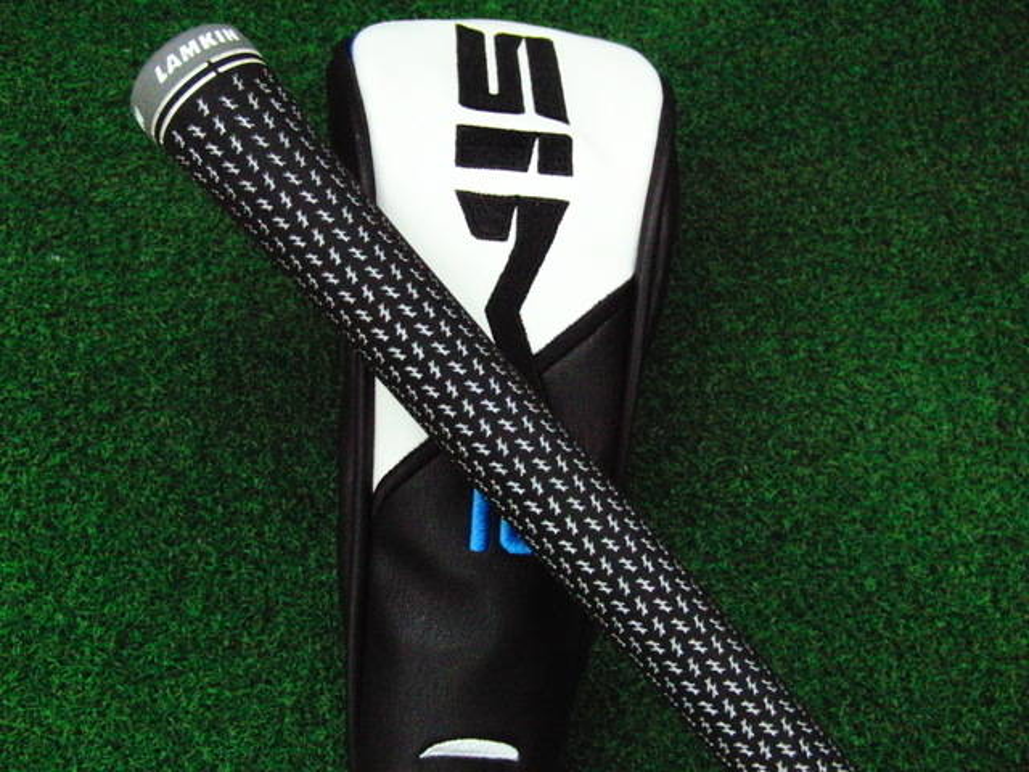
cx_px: 514
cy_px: 386
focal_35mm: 37
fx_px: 1100
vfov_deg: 38.7
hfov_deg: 50.1
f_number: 3.6
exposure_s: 1/500
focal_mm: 6.42
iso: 3200
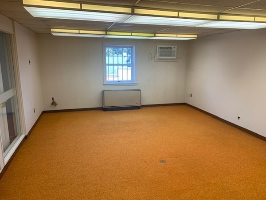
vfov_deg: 53.1
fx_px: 200
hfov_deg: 67.3
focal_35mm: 26
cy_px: 100
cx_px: 133
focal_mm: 4.25
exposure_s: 1/120
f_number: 1.8
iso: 64
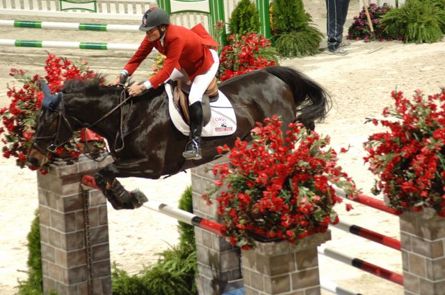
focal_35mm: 255
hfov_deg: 8.1
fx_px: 3148
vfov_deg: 5.4
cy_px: 148
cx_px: 222
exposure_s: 1/250
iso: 400
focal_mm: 170
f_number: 5.6
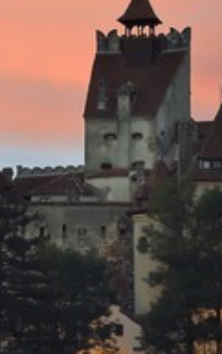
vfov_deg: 5.4
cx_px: 59
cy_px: 172
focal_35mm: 388
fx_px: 3748
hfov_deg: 3.4
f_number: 7.1
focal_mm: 175
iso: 3200
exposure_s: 1/125
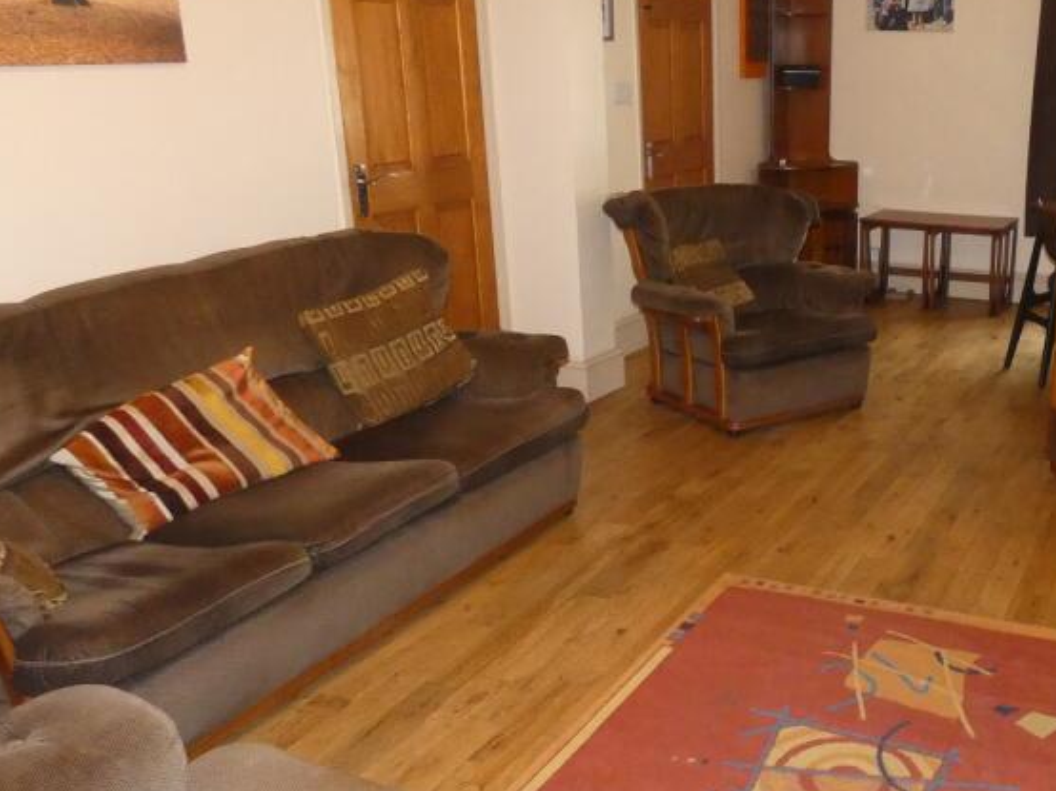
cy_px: 431
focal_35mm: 37
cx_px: 837
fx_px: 1128
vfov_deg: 38.6
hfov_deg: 47.6
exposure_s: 1/60
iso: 800
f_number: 2.8
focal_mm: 3.6
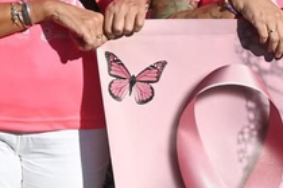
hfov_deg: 11.0
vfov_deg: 7.5
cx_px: 336
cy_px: 103
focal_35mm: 183
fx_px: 1438
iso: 100
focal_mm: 16
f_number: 5.6
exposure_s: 1/640
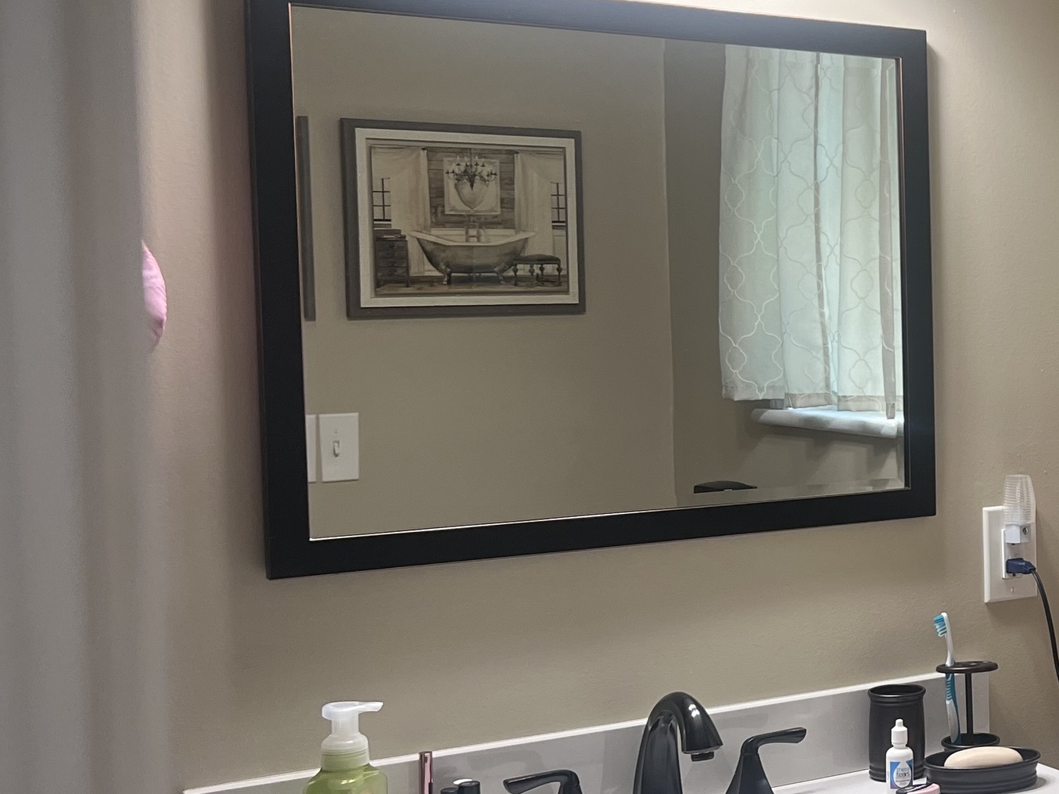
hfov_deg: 29.4
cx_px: 1176
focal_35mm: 59
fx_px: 1805
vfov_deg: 24.8
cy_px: 401
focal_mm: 5.7
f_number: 1.5
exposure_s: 1/120
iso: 100
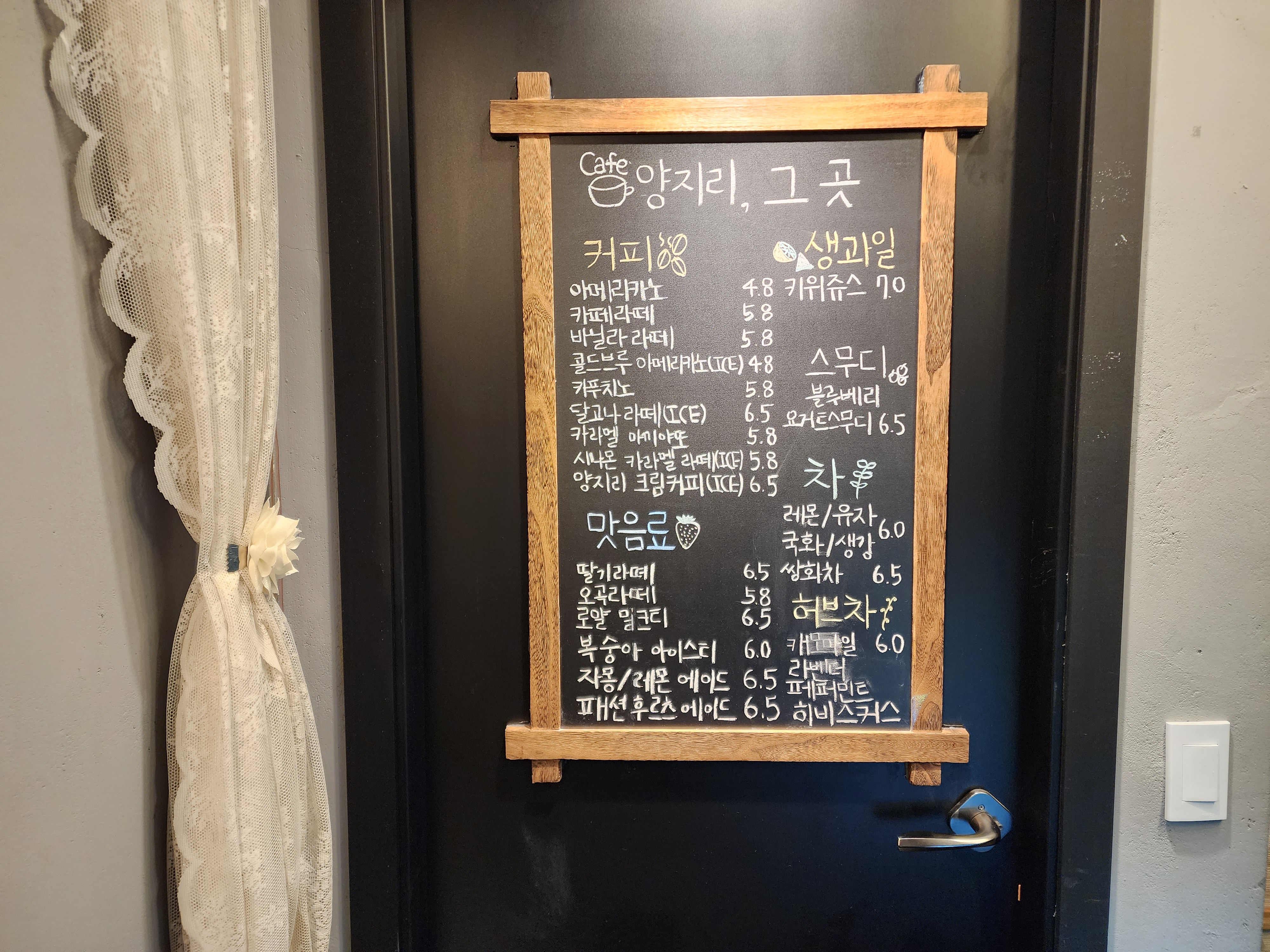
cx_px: 635
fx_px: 844
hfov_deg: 73.9
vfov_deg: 58.9
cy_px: 476
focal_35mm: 23
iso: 400
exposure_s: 1/120
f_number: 1.8
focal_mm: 6.4
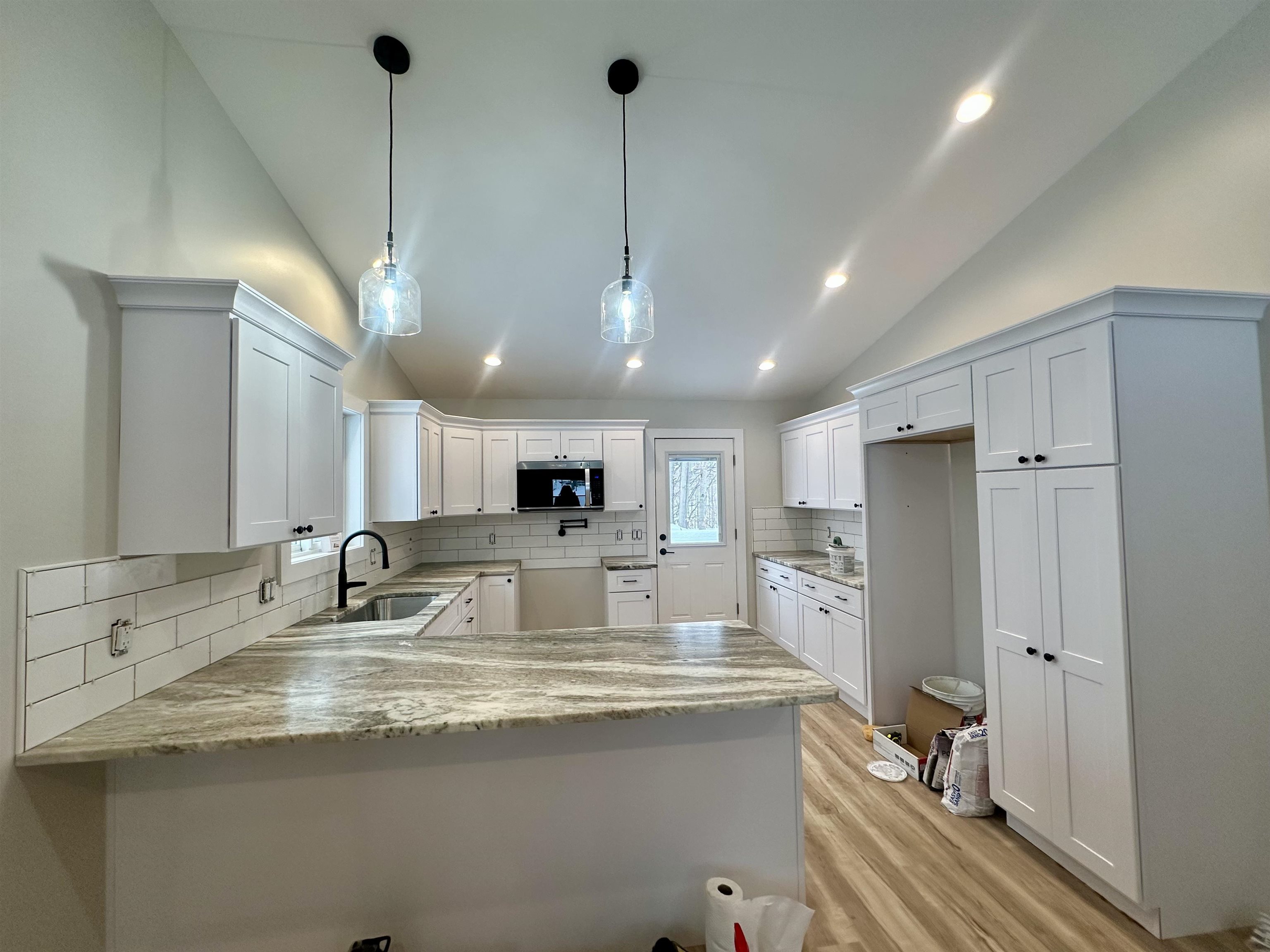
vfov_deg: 85.7
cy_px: 476
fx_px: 514
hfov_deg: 102.1
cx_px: 635
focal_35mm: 14
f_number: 2.2
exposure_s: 1/120
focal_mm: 2.22
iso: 125
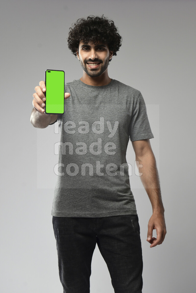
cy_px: 146
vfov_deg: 38.2
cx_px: 98
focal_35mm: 52
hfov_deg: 26.0
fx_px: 425
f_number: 6.3
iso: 400
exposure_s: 1/125
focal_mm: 52
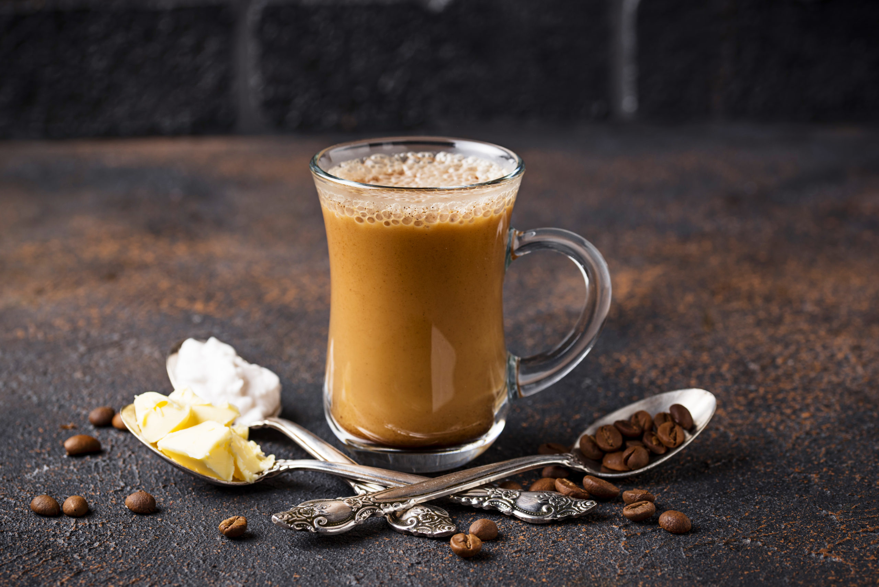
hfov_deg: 19.4
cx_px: 440
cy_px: 294
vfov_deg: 13.1
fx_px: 2565
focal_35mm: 105
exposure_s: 1/100
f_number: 10
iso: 100
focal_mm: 105
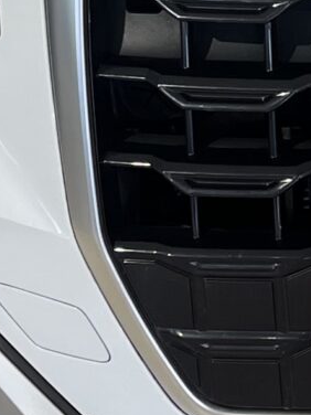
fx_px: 2120
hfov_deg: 8.1
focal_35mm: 177
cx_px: 572
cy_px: -251
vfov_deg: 10.7
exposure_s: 1/100
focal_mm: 5.1
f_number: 1.6
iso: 40
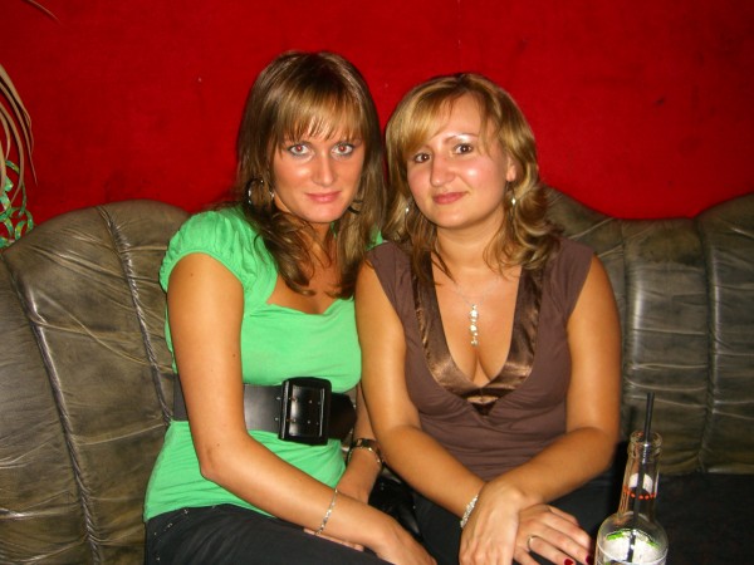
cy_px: 282
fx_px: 828
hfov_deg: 49.0
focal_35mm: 38
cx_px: 377
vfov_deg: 37.7
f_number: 2.8
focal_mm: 7.9
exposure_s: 1/60
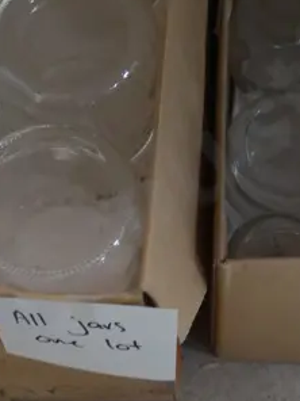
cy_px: 162
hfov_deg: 15.2
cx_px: 212
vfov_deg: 20.2
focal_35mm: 97
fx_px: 1121
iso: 1250
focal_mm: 14
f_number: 3.5
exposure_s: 1/60
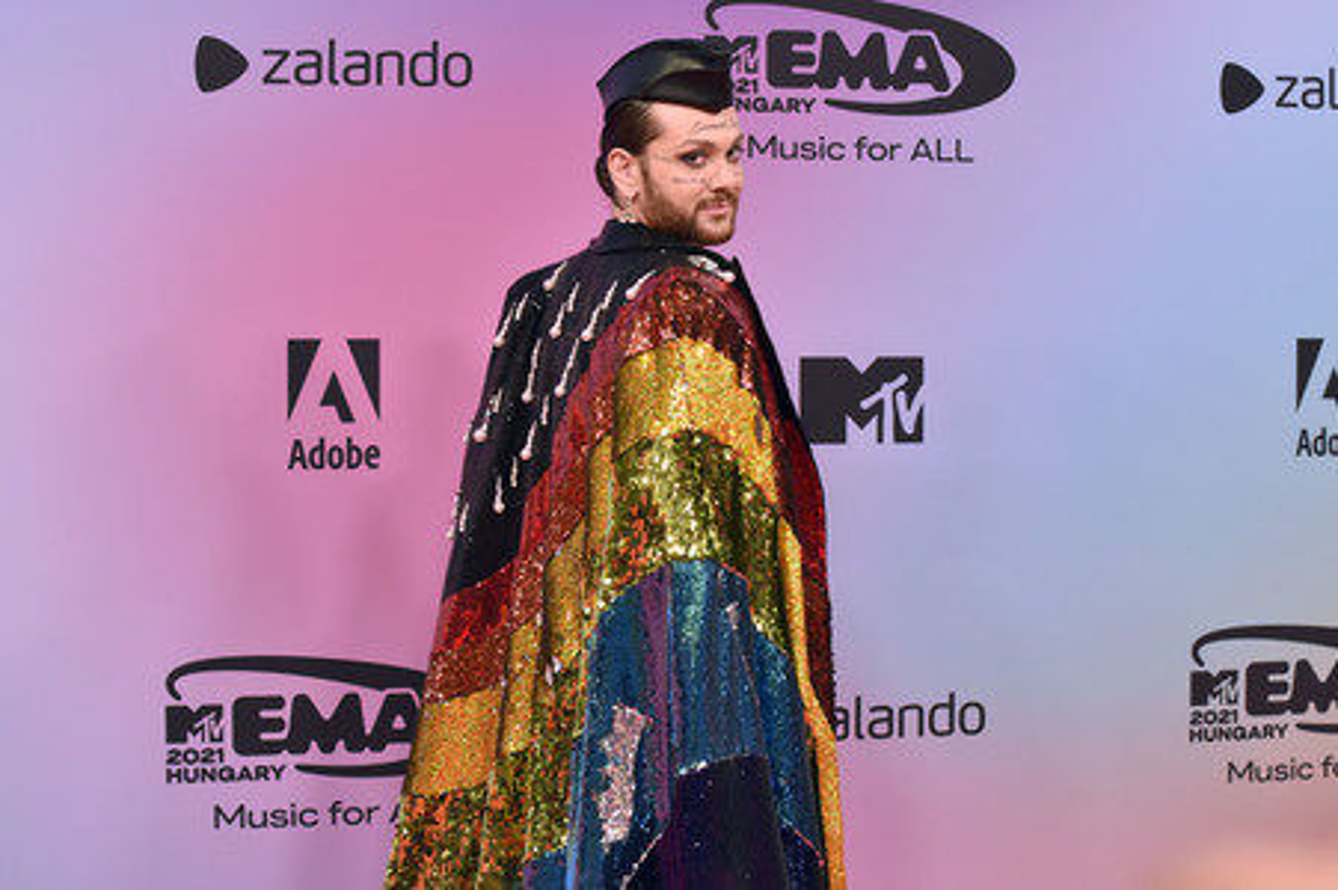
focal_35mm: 70
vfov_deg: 19.4
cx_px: 669
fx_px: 2600
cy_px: 445
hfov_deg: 28.9
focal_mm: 70
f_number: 5.6
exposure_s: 1/200
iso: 2000
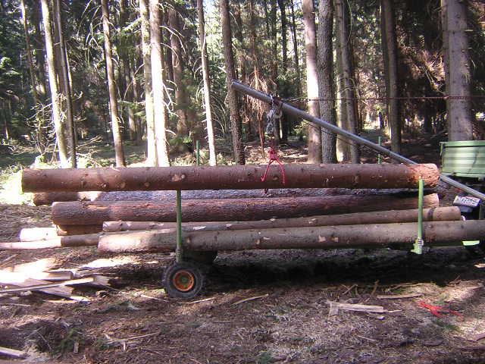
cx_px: 242
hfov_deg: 51.4
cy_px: 182
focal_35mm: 36
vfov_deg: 39.7
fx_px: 504
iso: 118
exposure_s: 1/30
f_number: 2.6
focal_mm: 4.7
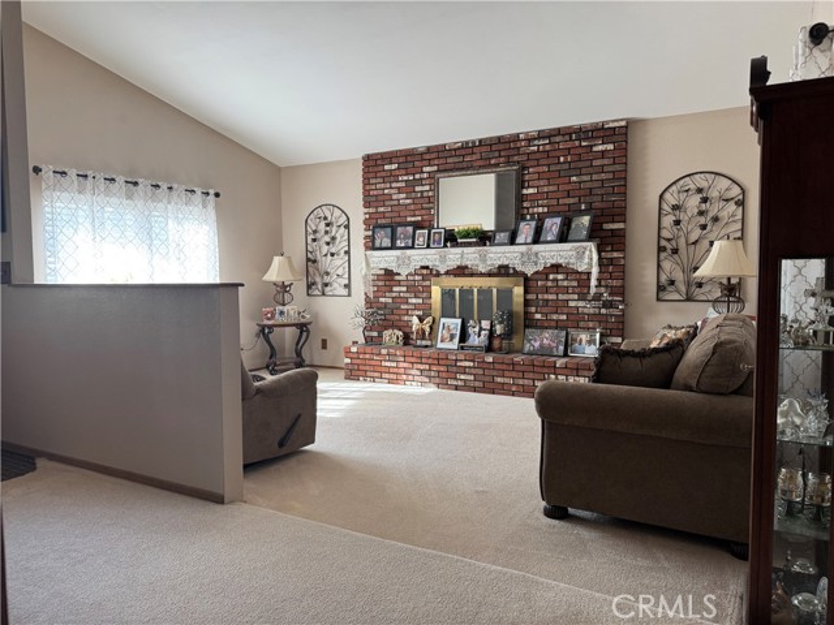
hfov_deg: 71.6
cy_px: 312
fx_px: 578
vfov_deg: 56.8
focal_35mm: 24
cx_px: 417
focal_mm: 6.76
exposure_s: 1/120
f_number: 1.78
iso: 160
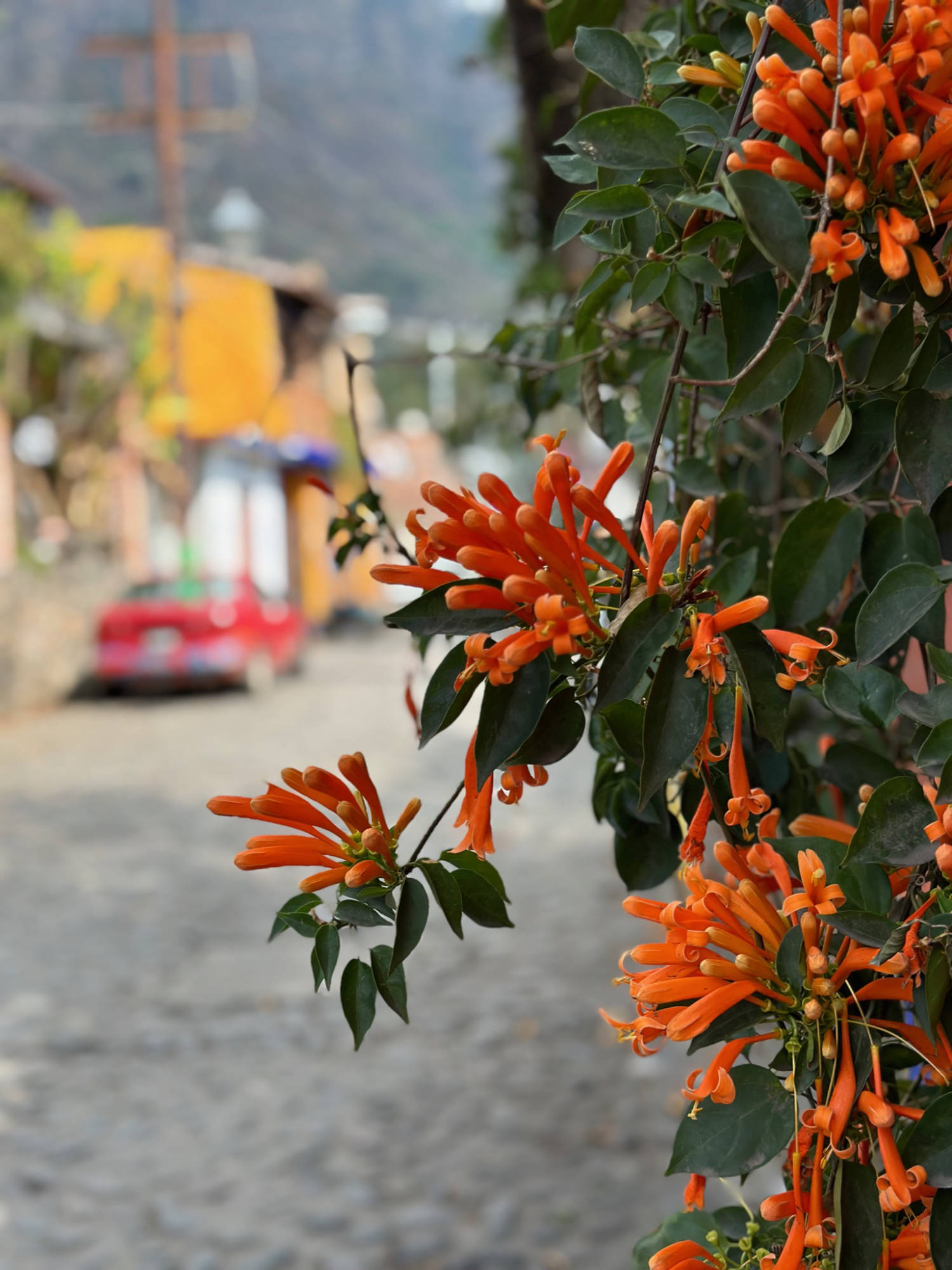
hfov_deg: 30.3
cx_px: 476
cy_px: 635
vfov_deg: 39.7
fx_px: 1761
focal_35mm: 48
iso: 80
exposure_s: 1/1305
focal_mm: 6.9
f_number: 1.8
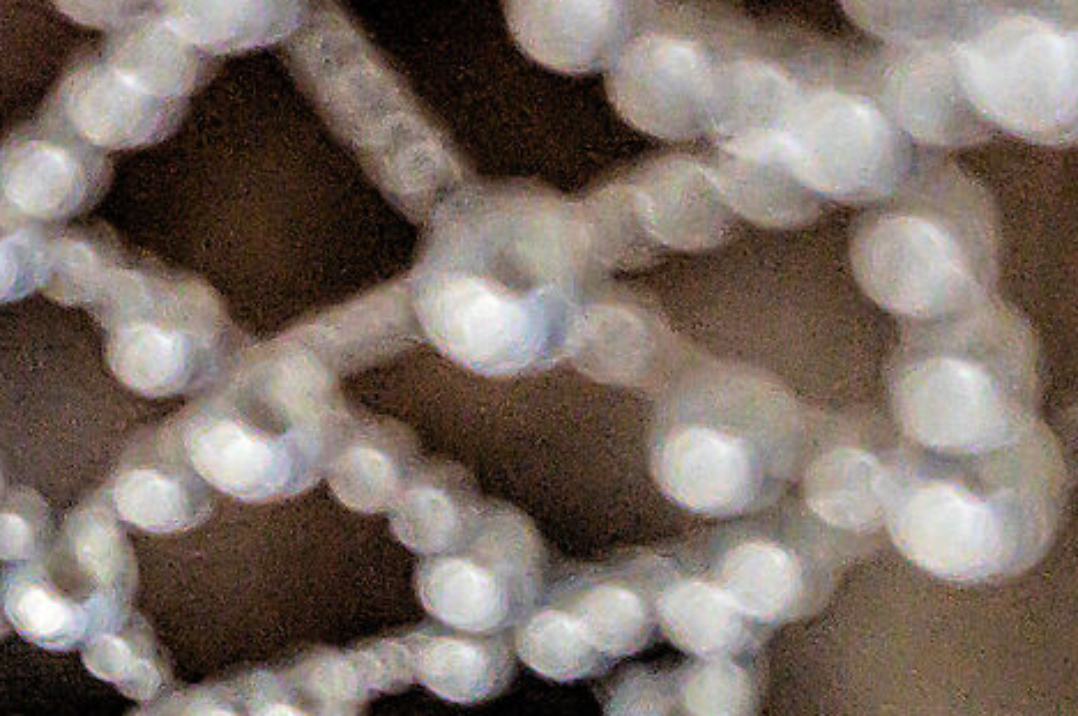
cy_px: 1417
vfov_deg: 2.5
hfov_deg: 3.8
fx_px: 16123
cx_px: -488
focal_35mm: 539
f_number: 11
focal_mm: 105
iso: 1000
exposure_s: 1/320
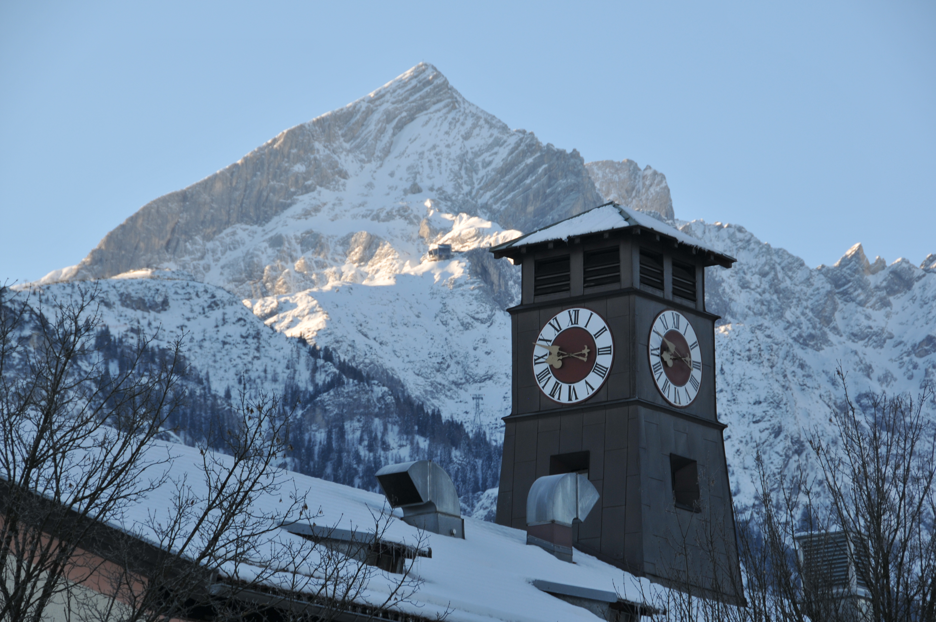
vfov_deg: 8.7
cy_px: 311
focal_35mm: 158
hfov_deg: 13.1
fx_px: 4090
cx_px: 468
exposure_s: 1/250
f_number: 8
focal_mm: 105
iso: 200
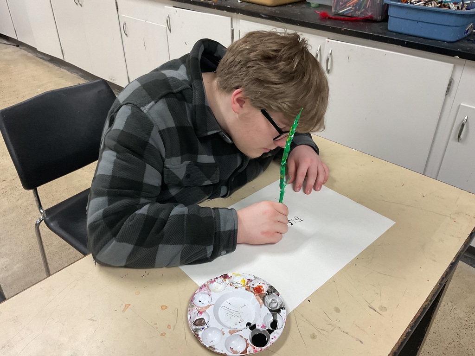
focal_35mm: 29
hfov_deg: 61.7
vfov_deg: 48.2
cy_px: 178
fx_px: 398
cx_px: 238
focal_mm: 3
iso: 125
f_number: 1.8
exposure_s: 1/60
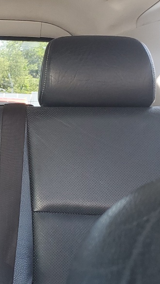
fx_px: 581
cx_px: -11
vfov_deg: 27.4
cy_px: 106
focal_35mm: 77
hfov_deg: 15.3
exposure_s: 1/60.2
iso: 56
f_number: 1.5
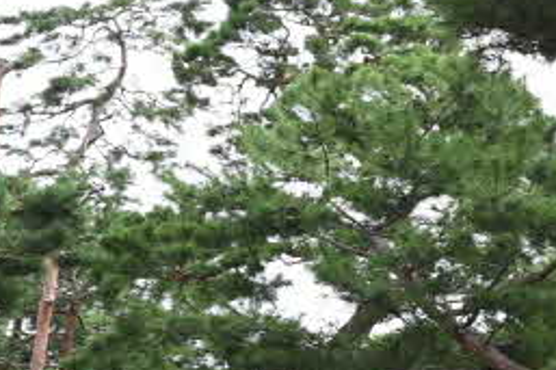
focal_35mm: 109
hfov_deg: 18.7
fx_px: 1682
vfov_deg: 12.5
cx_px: 405
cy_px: 268
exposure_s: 1/200
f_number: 22
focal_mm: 35
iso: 2000
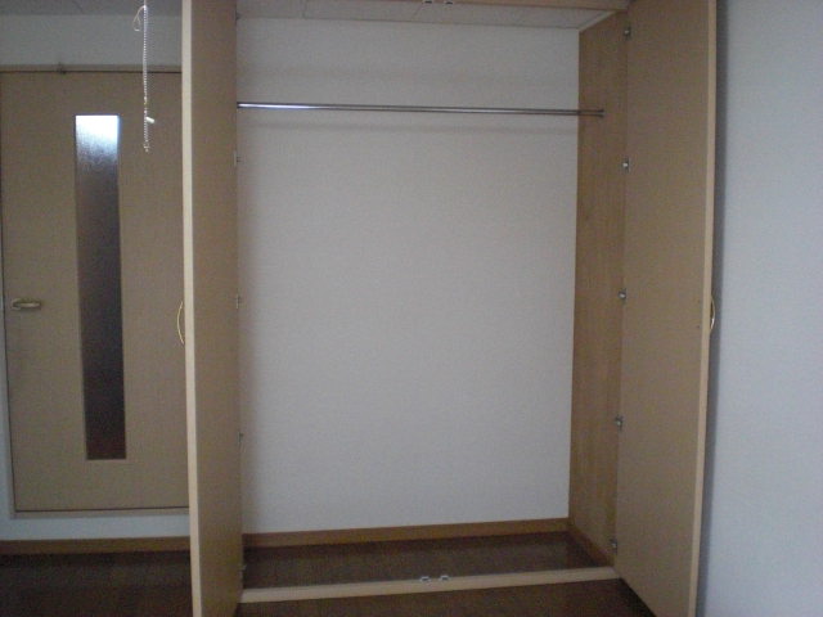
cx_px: 412
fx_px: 903
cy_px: 308
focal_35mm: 38
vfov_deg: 37.7
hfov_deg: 49.0
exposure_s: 1/60
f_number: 3.1
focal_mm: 6.3
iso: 800
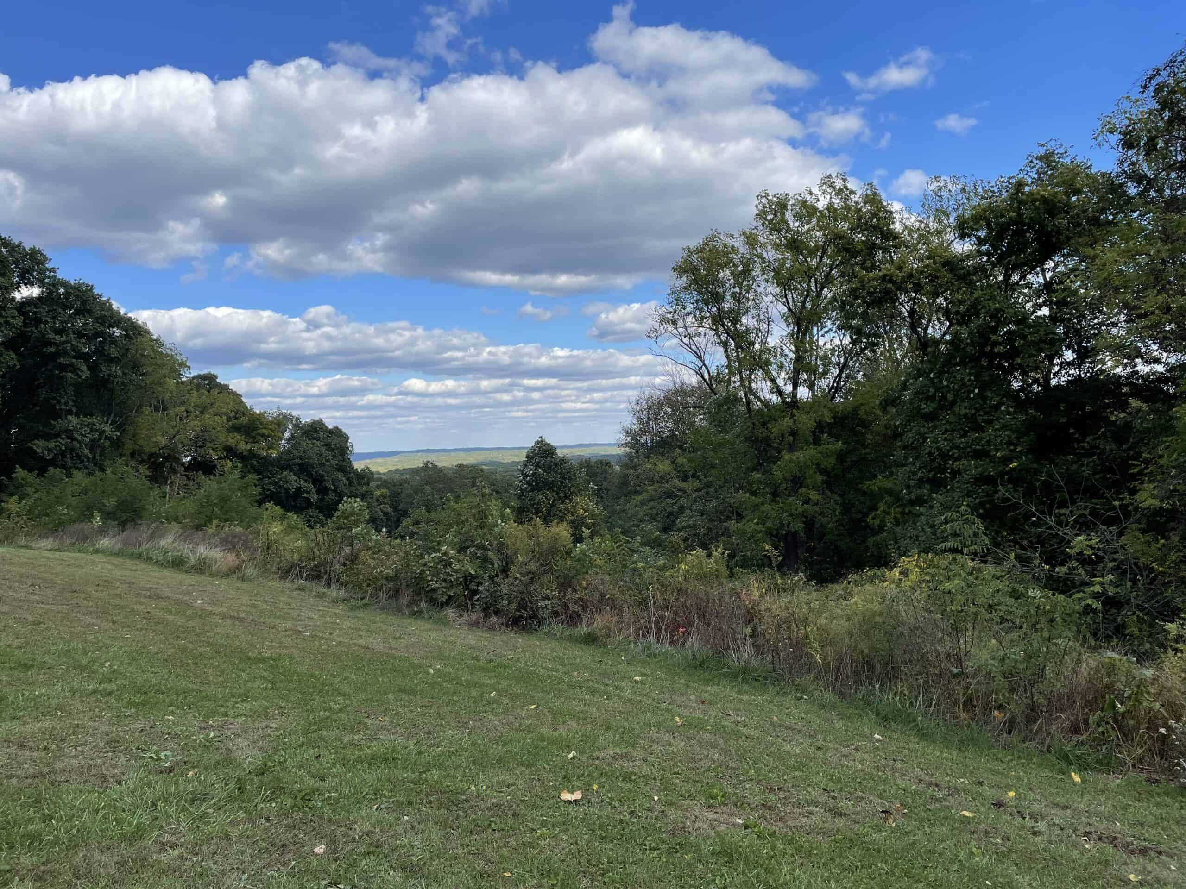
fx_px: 891
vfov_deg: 53.1
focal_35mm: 26
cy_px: 444
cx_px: 593
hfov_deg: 67.3
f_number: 1.6
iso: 32
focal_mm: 4.2
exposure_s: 1/2882
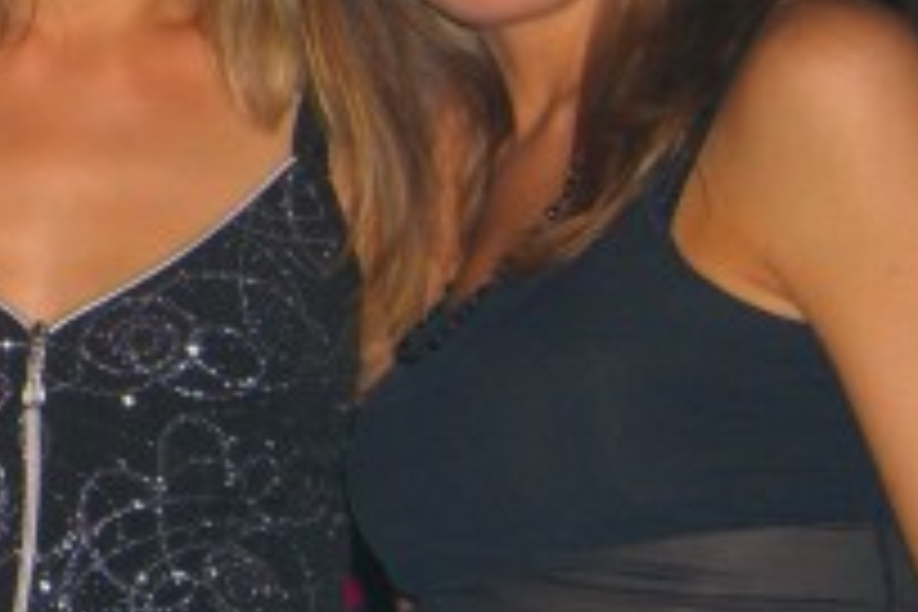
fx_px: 2958
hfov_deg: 16.5
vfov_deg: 11.8
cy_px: 189
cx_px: -333
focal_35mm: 116
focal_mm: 7.9
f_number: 2.8
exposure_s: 1/60
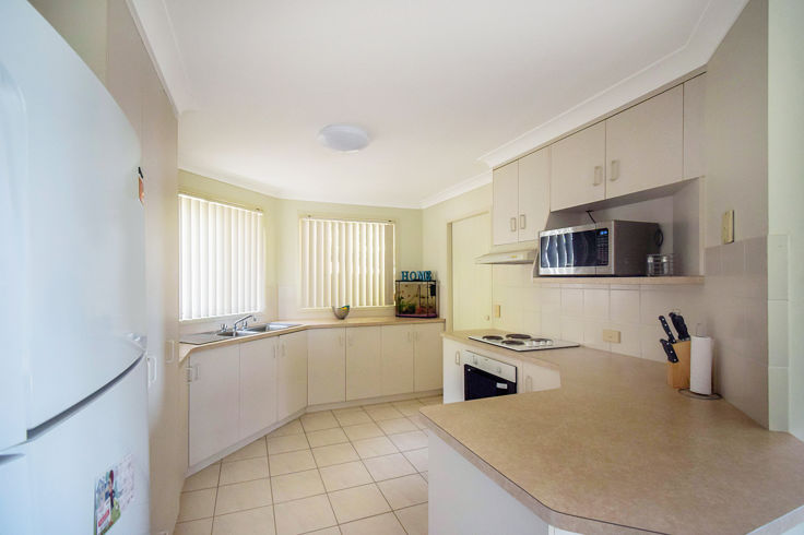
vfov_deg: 77.3
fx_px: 335
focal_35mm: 15
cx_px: 402
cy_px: 268
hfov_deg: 100.4
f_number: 4.5
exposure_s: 1/100
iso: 800
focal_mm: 10
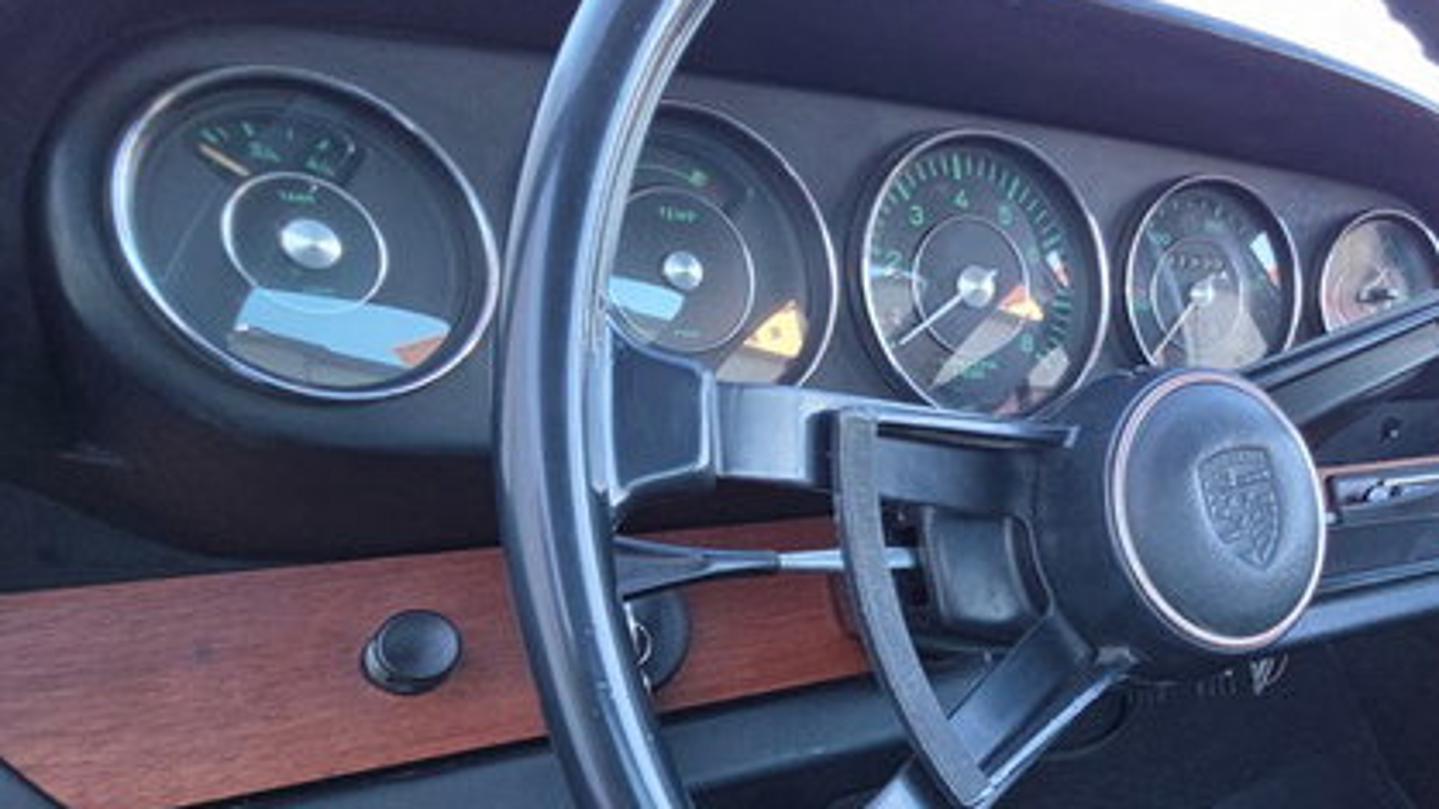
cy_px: 616
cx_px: 1102
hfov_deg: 66.8
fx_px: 992
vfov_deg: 42.8
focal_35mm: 26
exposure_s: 1/120
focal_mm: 2.2
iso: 80
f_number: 1.9
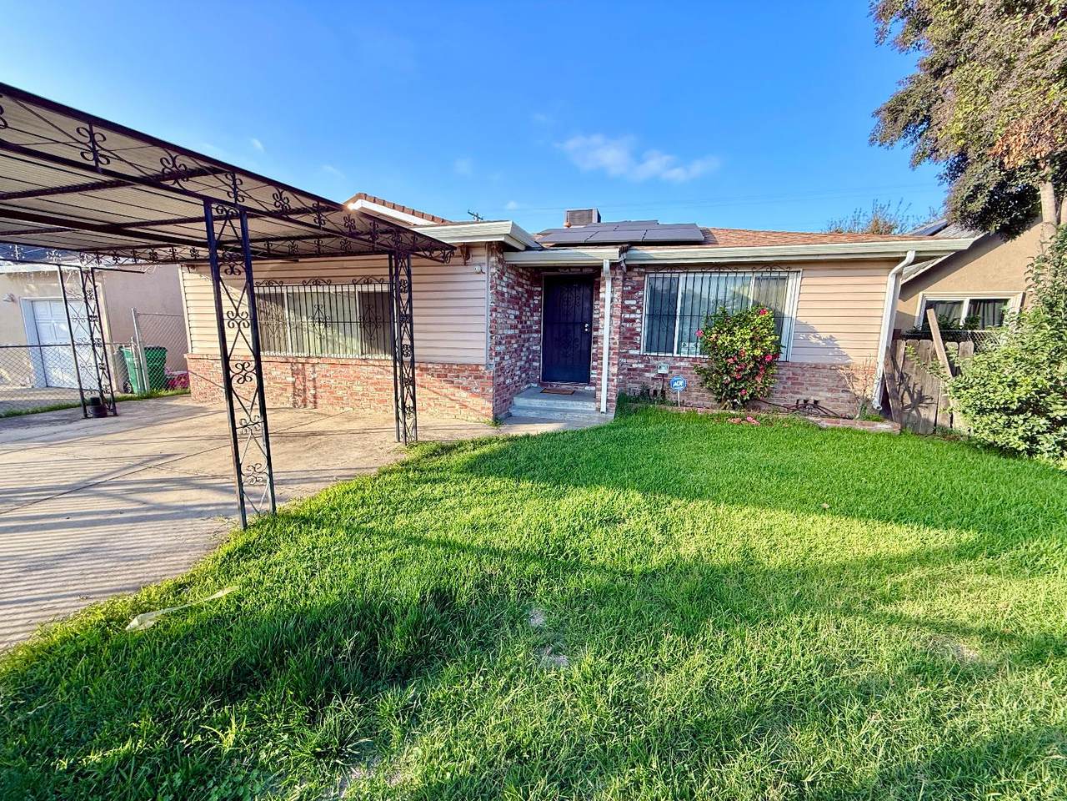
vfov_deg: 85.7
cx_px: 534
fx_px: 432
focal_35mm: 14
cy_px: 400
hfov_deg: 102.1
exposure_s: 1/498
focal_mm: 2.22
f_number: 2.2
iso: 64
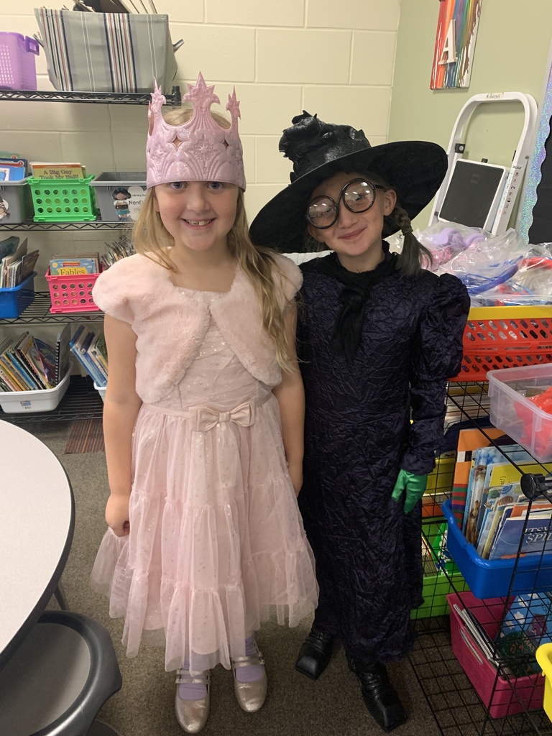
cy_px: 368
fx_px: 553
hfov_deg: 53.1
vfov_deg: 67.3
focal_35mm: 26
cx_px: 276
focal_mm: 4.25
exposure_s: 1/60
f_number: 1.8
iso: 320
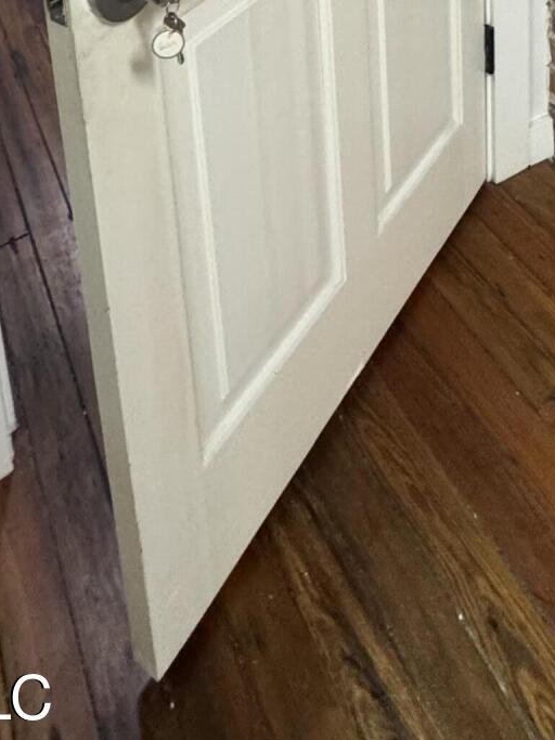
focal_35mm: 41
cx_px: 420
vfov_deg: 31.4
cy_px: -286
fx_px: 877
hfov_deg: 34.4
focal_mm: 2.22
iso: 500
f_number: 2.2
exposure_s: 1/60
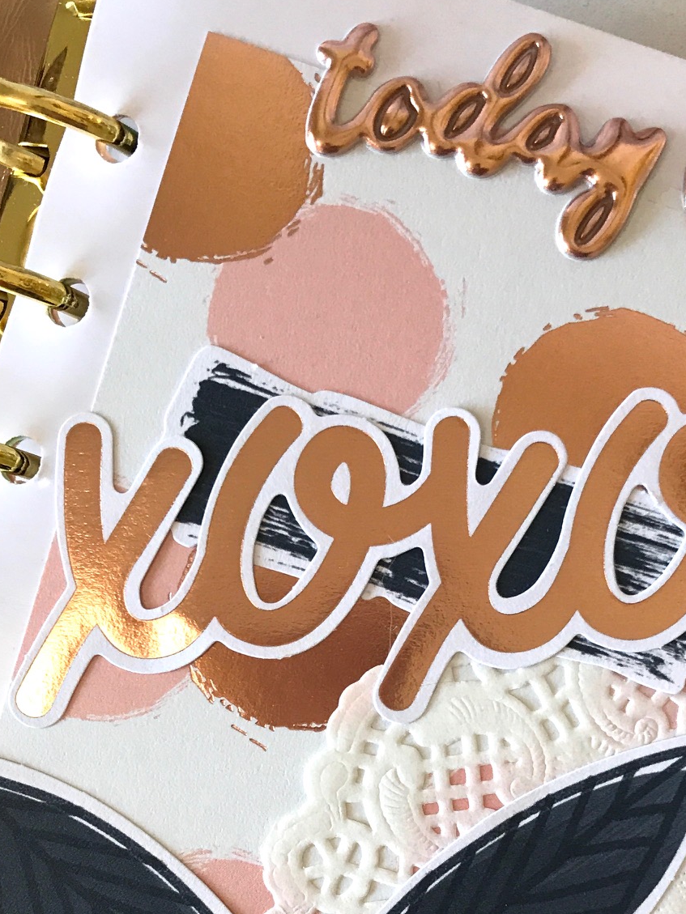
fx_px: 1321
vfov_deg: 37.1
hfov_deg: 29.0
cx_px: 421
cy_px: 708
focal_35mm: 50
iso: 40
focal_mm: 3.99
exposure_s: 1/33
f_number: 1.8
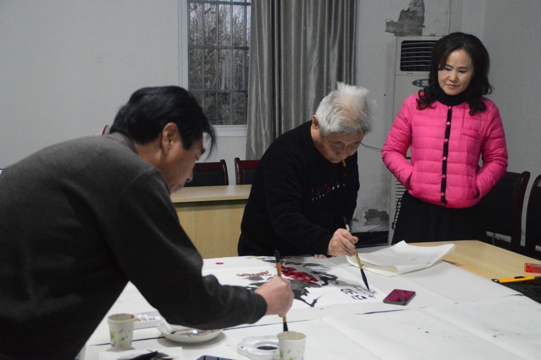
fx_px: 856
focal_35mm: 57
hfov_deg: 35.1
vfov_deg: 23.7
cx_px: 270
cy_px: 180
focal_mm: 38
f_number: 5
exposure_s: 1/320
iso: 6400
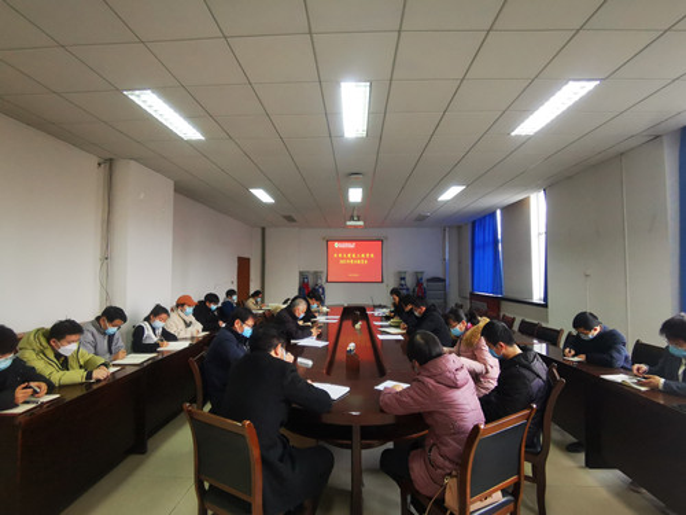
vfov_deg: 74.7
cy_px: 258
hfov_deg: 91.0
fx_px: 337
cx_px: 343
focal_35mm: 17
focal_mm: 2.26
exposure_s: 1/100
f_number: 2.2
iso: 250
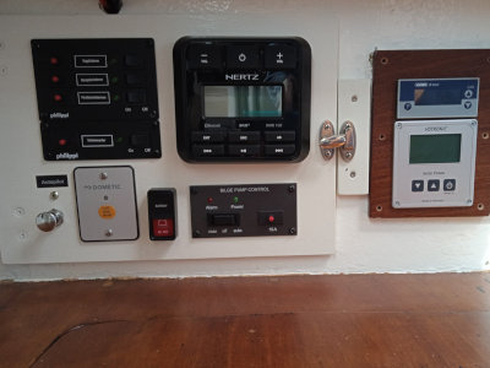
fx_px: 396
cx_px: 245
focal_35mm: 28
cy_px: 184
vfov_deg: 49.7
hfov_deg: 63.4
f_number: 2.2
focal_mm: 3.43
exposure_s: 1/50
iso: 216
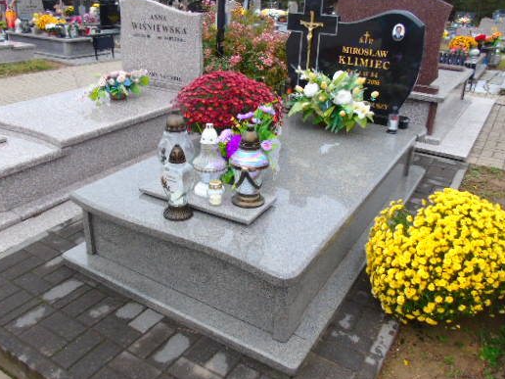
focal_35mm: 31
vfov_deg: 45.3
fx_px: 452
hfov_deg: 58.3
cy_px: 164
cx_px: 241
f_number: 3.4
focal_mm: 4.4
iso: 80
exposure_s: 1/60
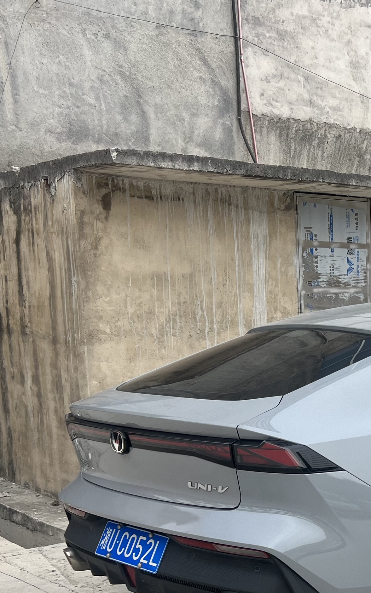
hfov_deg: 20.2
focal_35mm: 59
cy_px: 449
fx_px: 954
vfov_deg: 33.8
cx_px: 483
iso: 50
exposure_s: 1/1252
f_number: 1.5
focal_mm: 5.7
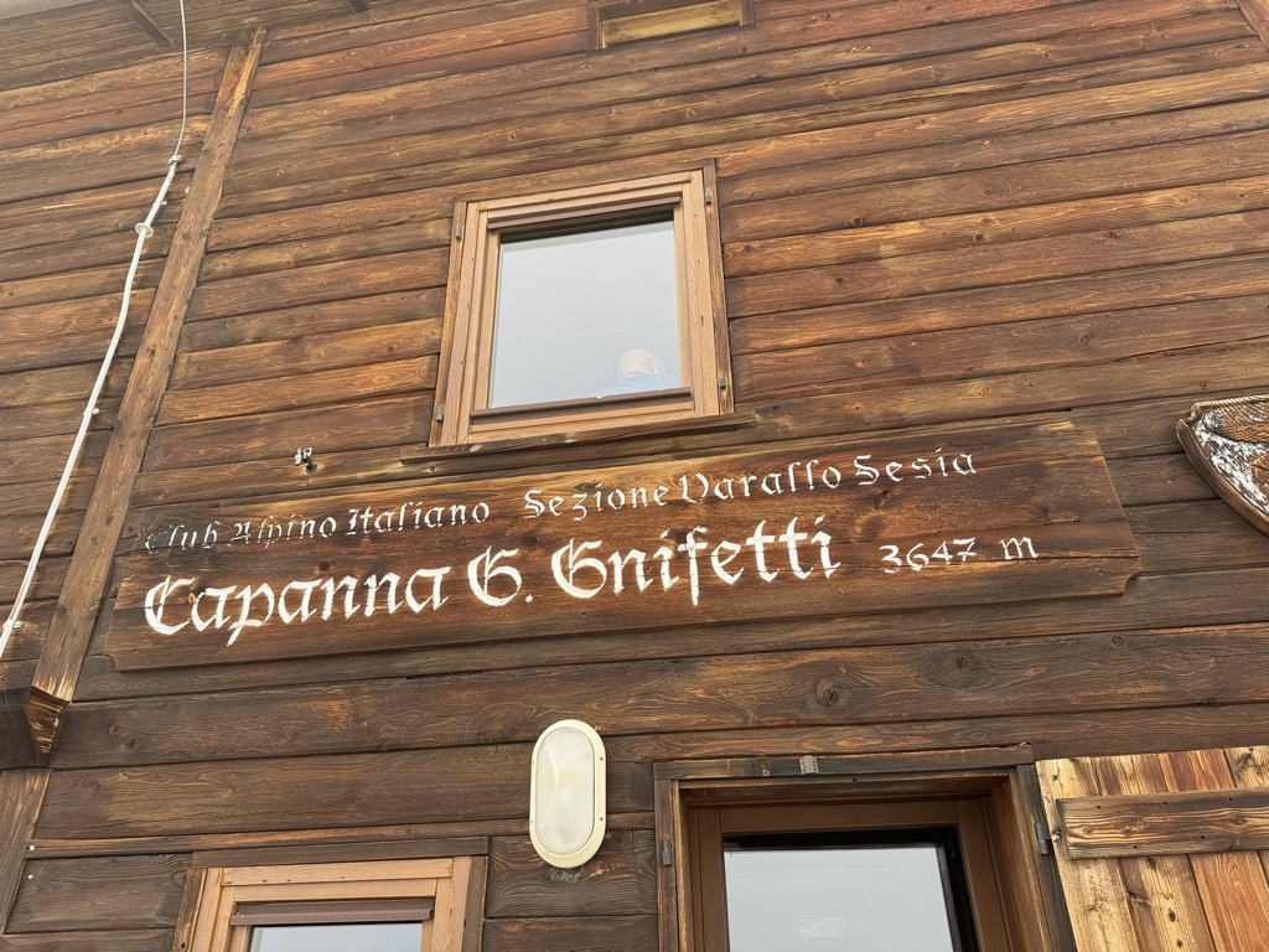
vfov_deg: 56.8
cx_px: 634
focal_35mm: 24
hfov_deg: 71.6
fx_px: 880
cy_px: 476
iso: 80
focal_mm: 6.76
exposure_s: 1/389
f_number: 1.78
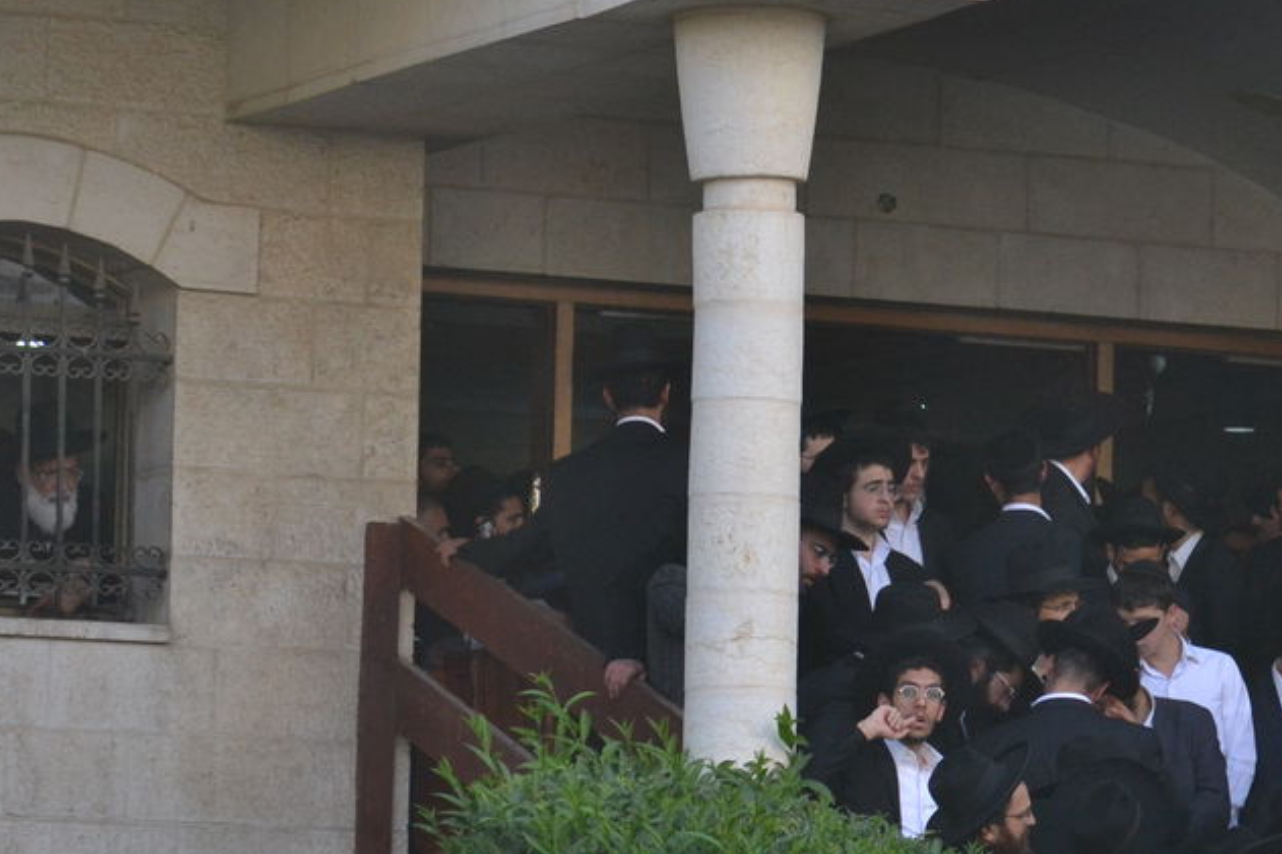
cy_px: 546
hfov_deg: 8.8
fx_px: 8293
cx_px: 1213
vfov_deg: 5.9
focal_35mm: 233
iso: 800
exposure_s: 1/1600
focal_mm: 70
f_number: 4.5
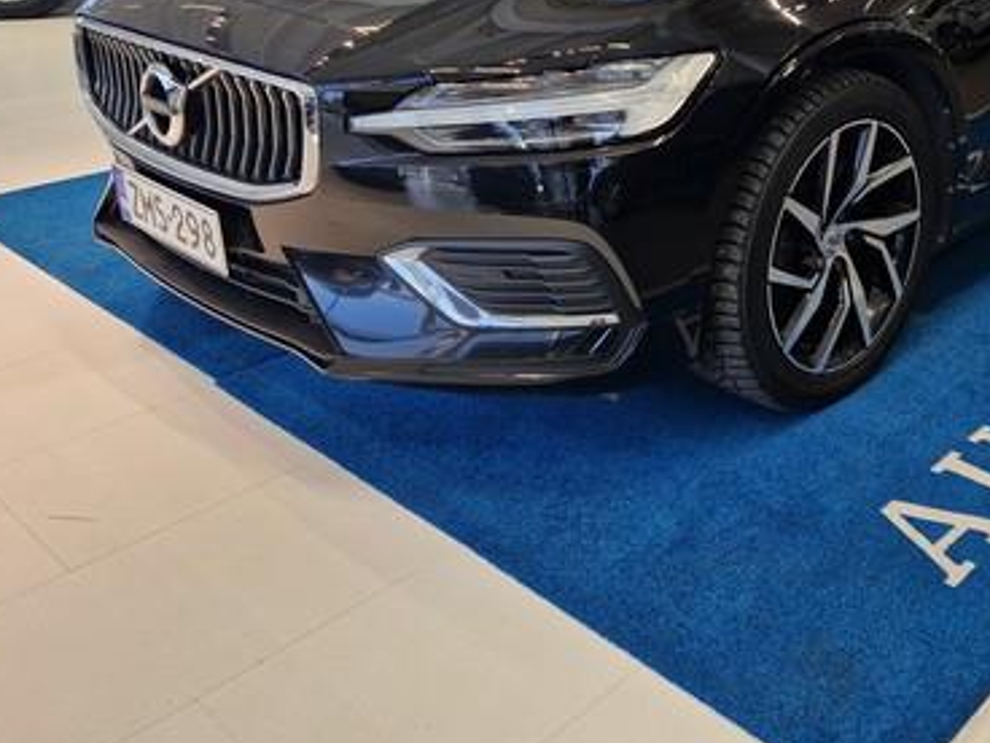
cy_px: 113
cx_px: 737
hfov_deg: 45.3
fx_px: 1144
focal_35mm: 40
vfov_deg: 34.5
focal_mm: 5.4
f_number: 1.8
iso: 50
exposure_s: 1/180
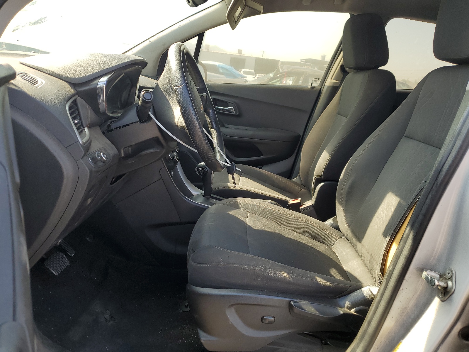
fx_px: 352
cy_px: 176
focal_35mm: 26
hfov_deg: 67.3
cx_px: 234
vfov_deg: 53.1
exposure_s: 1/357
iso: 50
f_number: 1.5
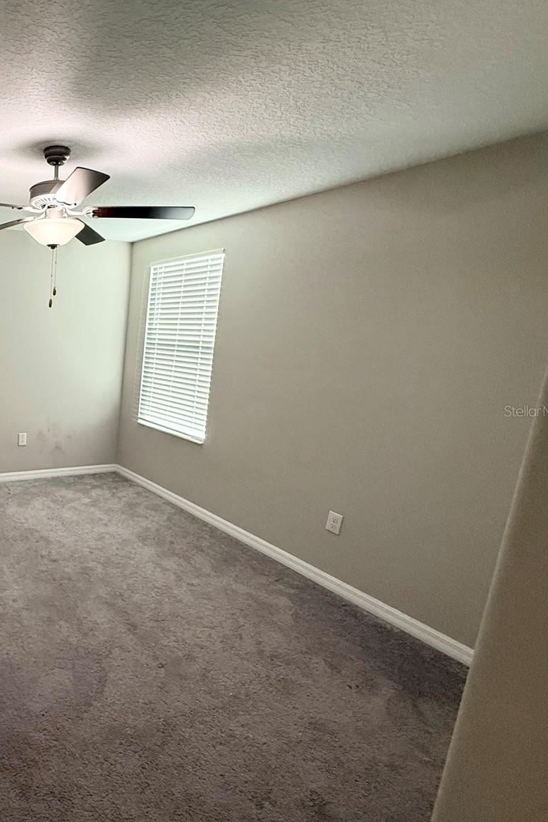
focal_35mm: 20
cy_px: 411
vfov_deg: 84.0
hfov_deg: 50.7
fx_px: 456
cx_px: 6
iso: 320
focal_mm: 2.22
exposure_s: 1/100
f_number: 2.2
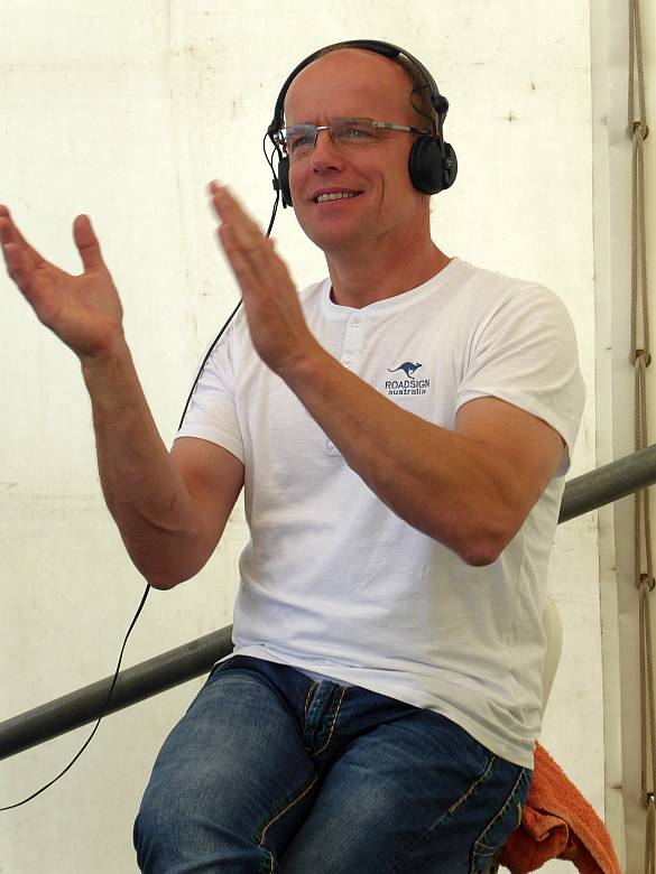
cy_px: 437
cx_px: 328
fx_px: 4472
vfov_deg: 11.2
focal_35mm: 177
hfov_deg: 8.4
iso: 80
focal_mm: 28.7
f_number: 5.5
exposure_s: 1/125
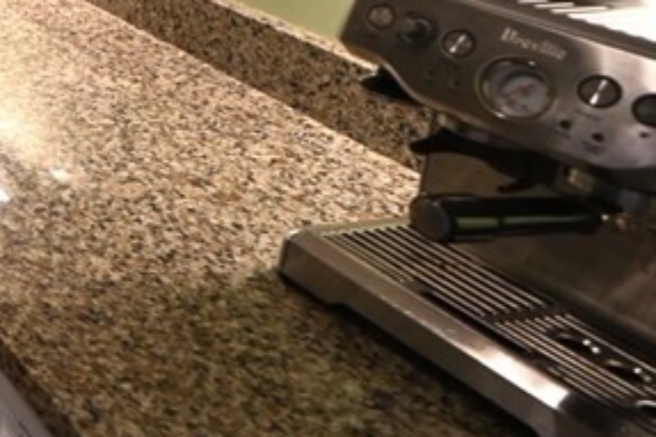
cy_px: -142
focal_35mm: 50
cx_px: -478
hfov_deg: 23.5
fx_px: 911
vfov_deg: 23.6
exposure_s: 1/125
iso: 1400
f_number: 2.8
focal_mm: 14
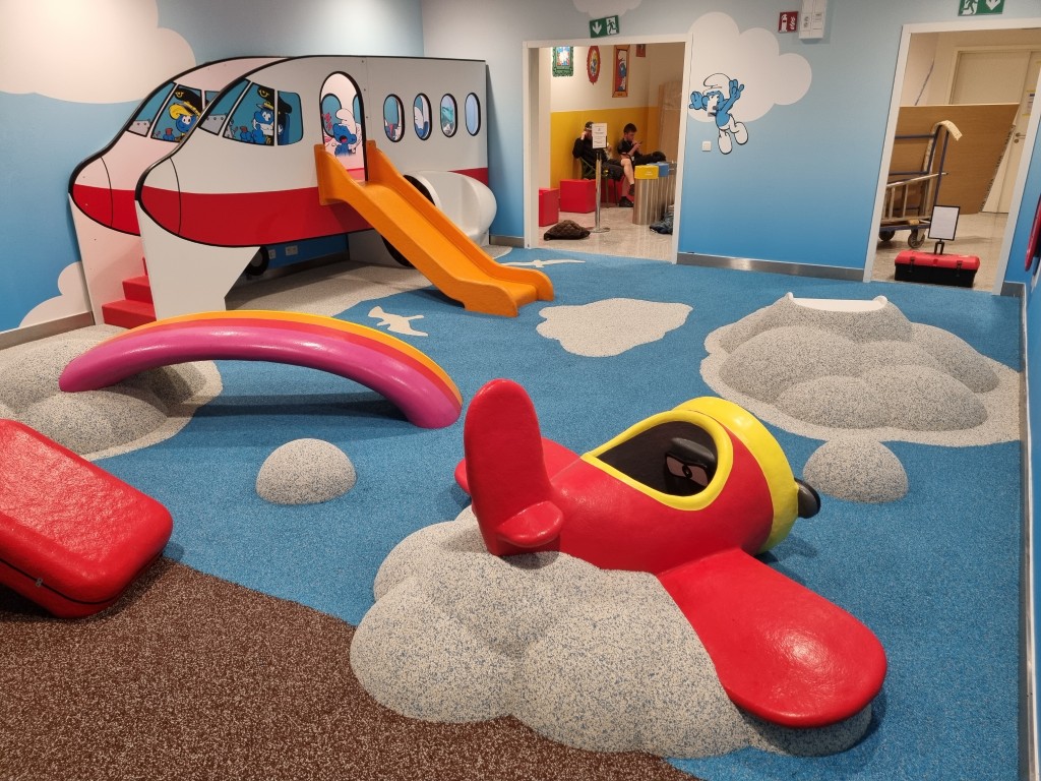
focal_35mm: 26
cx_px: 520
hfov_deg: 67.3
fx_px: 782
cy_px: 390
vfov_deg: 53.1
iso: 320
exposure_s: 1/100
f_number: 1.8
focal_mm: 5.4
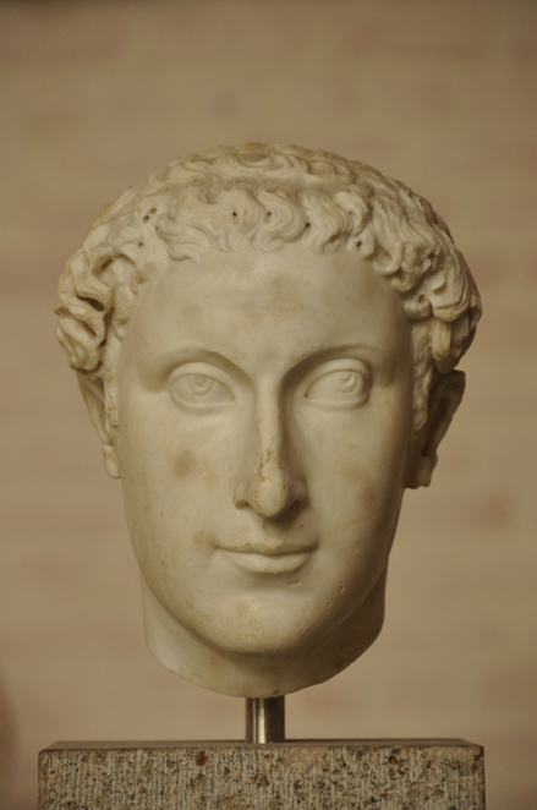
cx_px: 268
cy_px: 405
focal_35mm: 300
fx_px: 6737
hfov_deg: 4.6
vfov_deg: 6.9
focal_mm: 200
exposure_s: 1/50
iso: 1000
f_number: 5.6
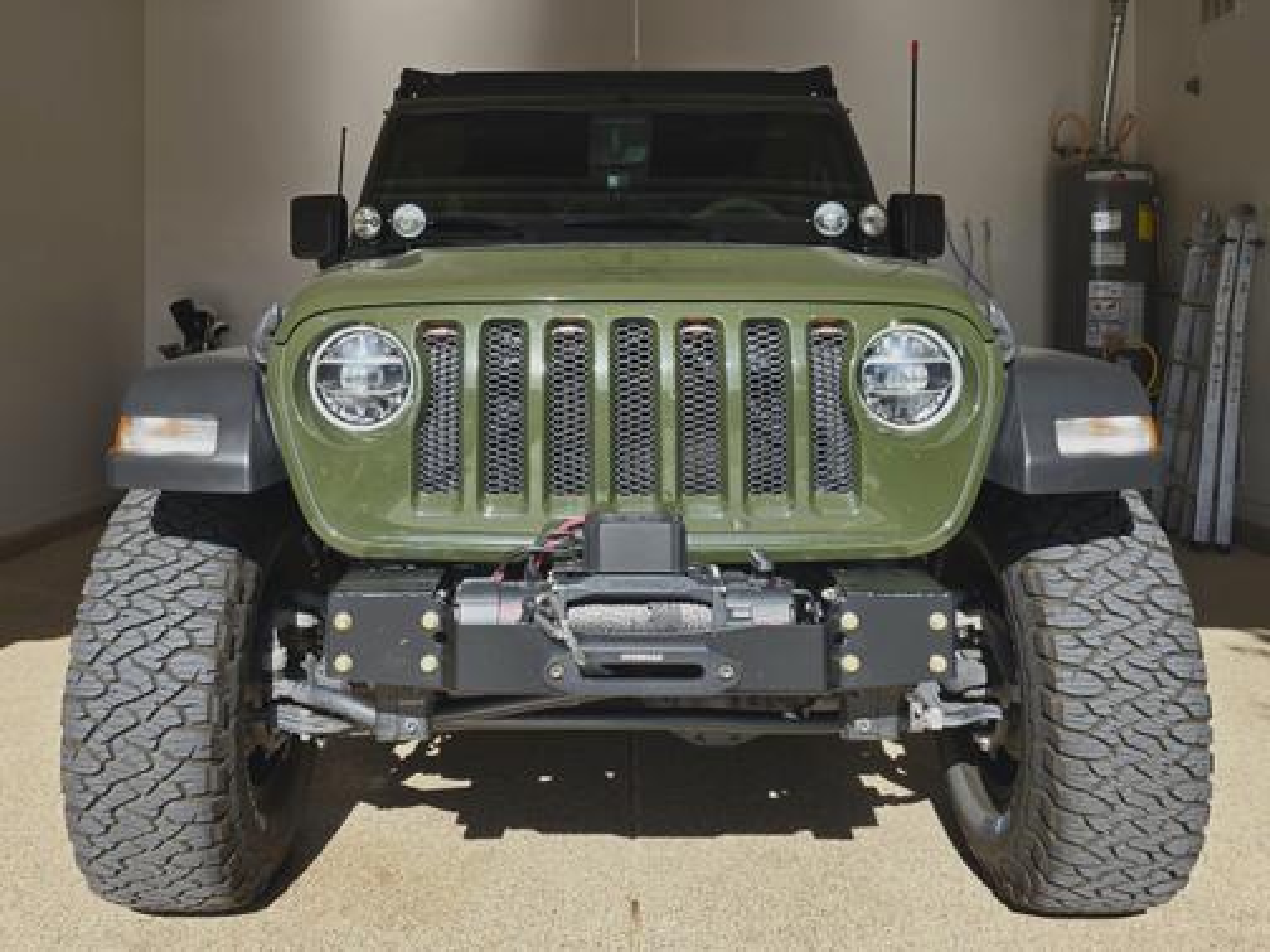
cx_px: 635
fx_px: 844
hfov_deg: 73.9
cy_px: 476
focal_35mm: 23
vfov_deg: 58.9
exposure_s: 1/303
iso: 12
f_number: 1.7
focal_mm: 6.3
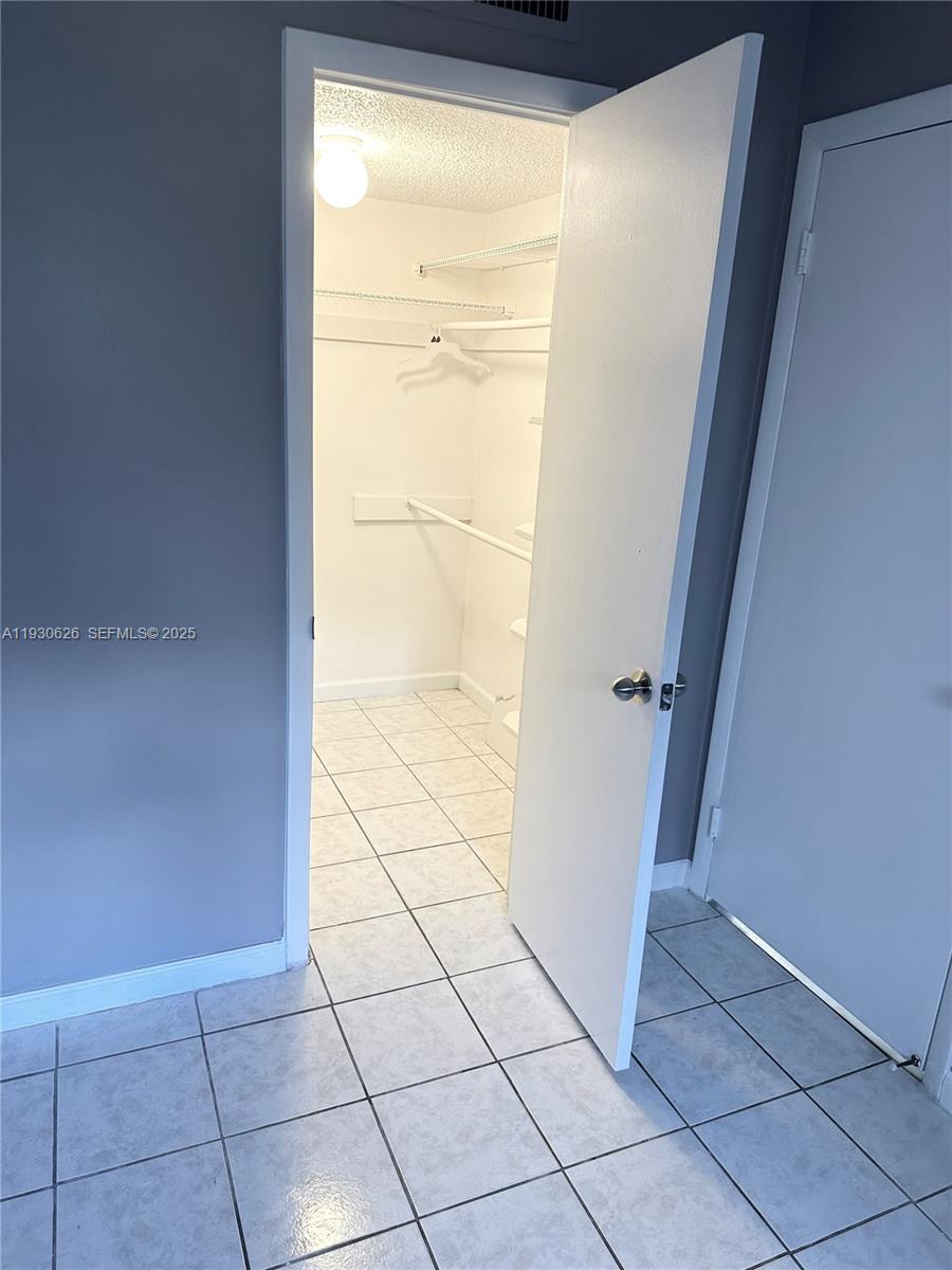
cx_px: 476
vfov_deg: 71.6
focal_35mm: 24
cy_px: 635
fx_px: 880
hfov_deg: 56.8
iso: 200
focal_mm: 6.86
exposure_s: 1/120
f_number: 1.78
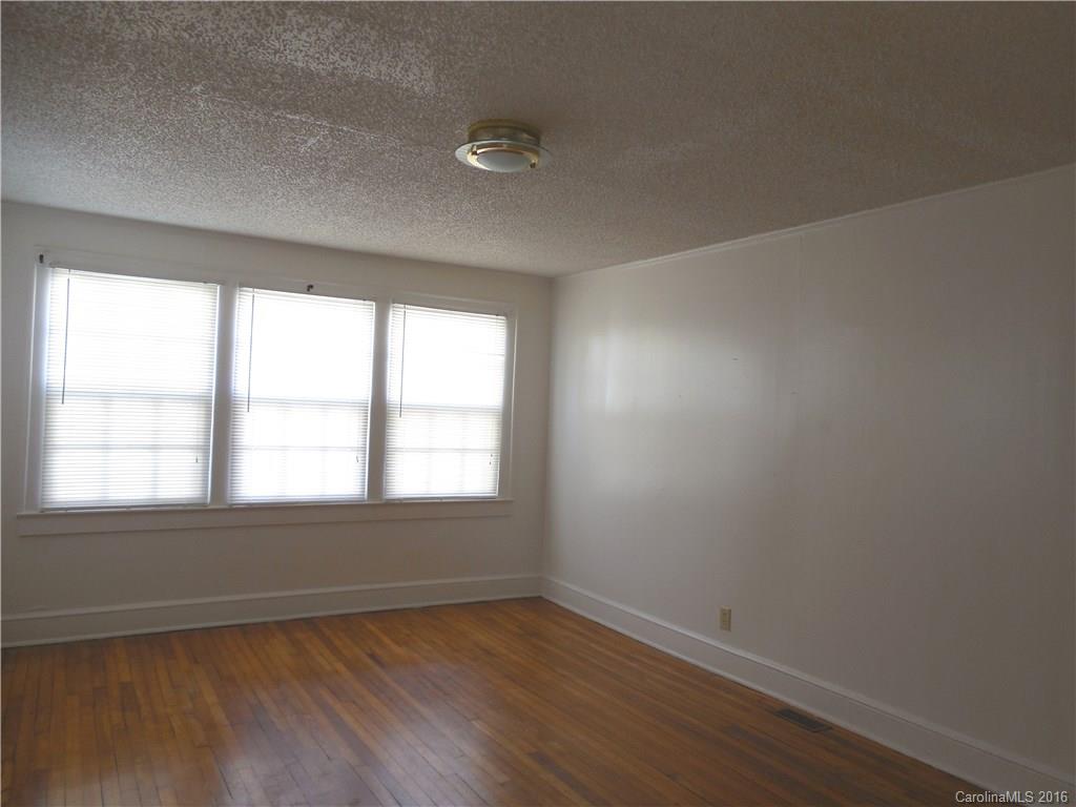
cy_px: 404
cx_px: 538
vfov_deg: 54.9
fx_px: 777
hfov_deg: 69.4
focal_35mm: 25
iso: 125
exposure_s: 1/30
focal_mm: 4.5
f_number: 3.3
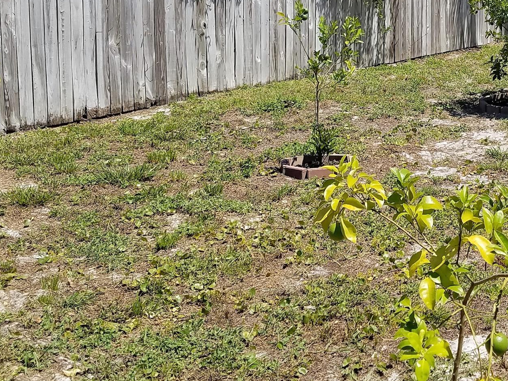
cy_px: -2
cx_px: 465
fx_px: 910
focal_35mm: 62
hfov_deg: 29.8
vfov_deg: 22.7
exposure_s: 1/2944
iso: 50
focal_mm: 4.2
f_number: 1.7
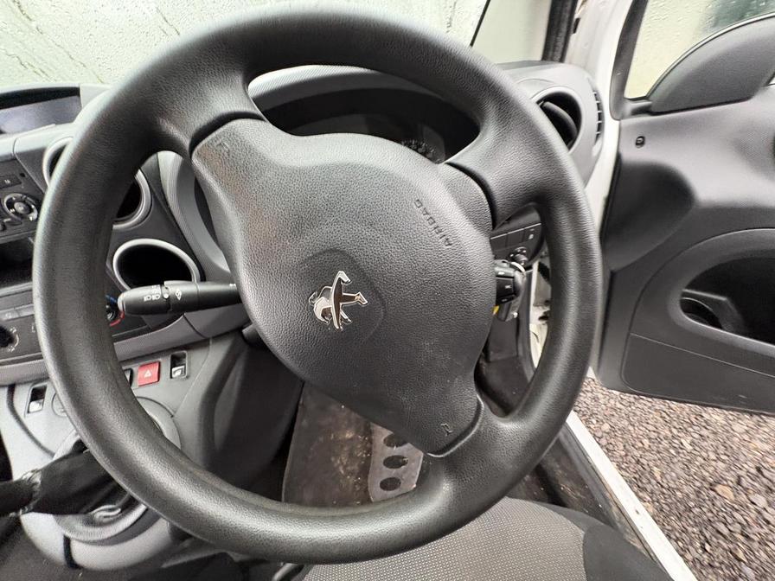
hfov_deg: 102.1
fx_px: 313
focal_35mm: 14
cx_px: 388
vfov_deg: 85.7
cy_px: 290
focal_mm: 2.22
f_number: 2.2
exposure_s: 1/60
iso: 500
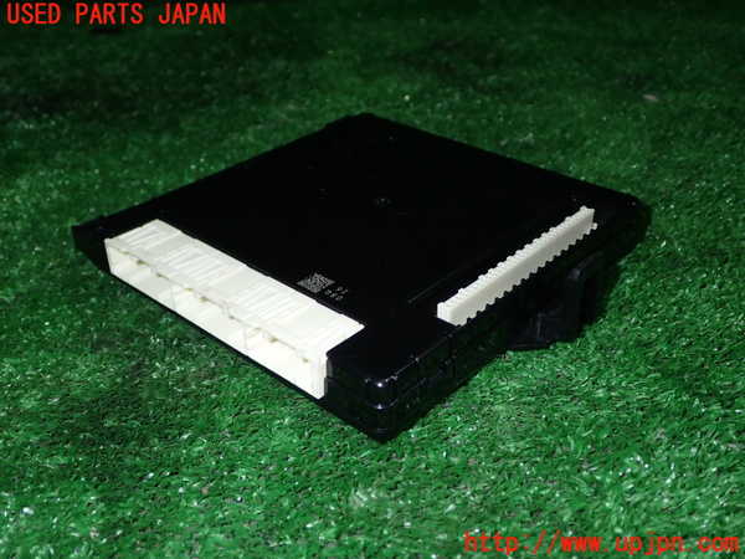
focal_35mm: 38
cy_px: 280
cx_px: 372
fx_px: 818
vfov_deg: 37.7
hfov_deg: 49.0
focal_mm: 6.83
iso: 200
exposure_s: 1/40
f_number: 8
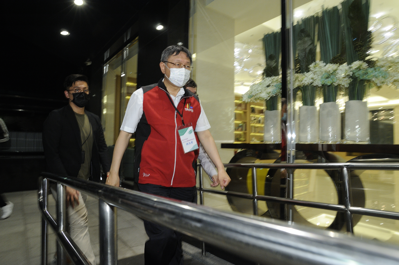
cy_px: 132
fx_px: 255
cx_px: 200
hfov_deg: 76.1
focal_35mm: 23
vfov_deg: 55.0
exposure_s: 1/60
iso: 1250
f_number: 5
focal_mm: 23
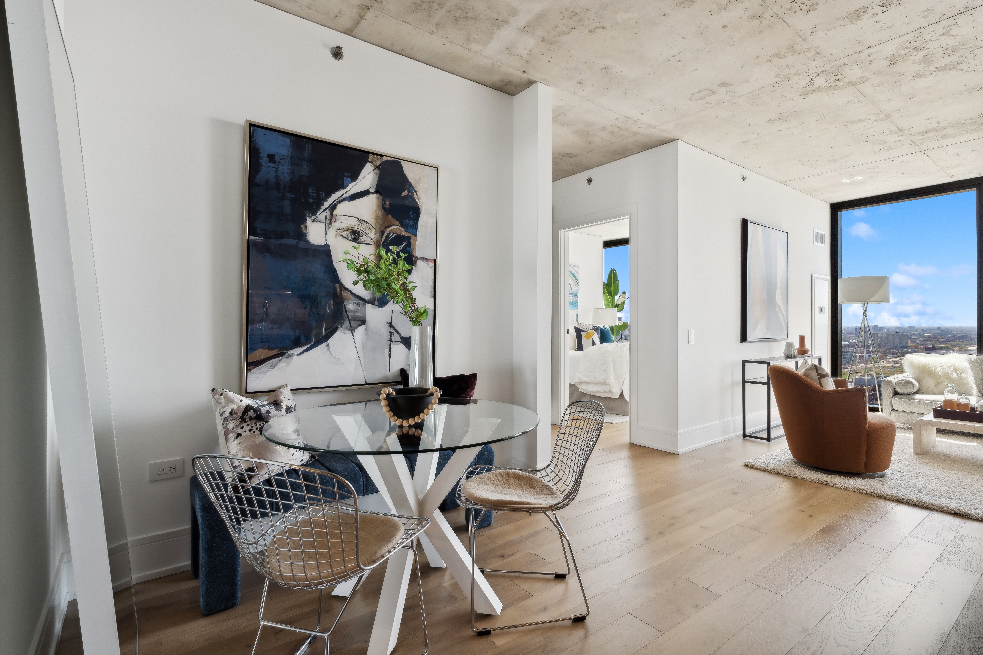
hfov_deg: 93.3
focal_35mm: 17
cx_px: 492
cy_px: 328
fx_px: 464
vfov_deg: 70.4
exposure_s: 1/125
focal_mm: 17
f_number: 8
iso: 320
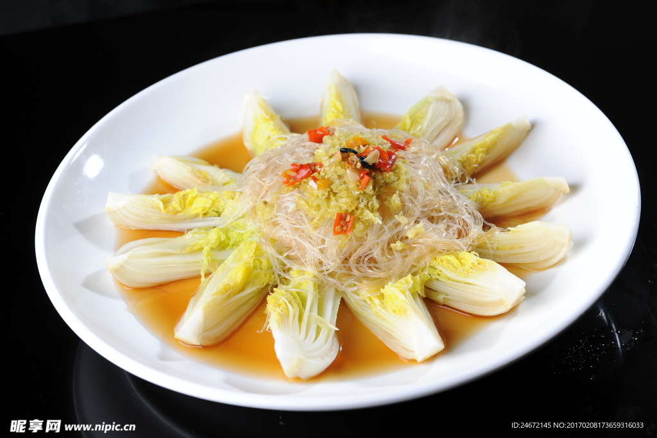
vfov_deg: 19.5
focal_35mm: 70
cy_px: 219
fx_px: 1278
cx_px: 328
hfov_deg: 28.8
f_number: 9
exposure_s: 1/125
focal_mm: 70
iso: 100
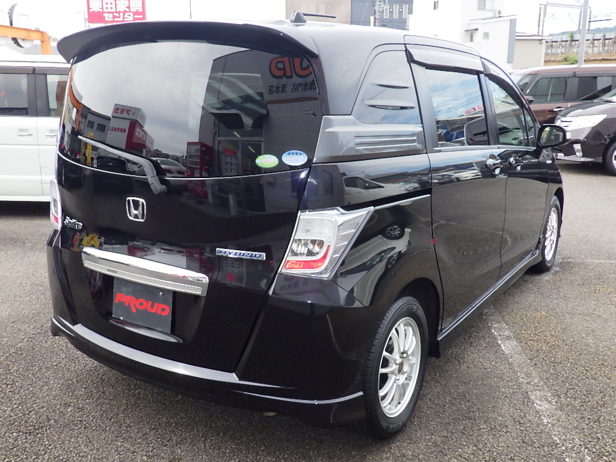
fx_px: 605
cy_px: 231
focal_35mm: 34
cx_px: 308
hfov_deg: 54.0
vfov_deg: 41.8
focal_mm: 6.1
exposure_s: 1/200
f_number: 4.6
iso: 250
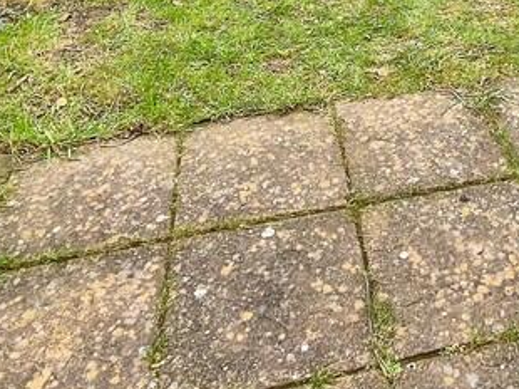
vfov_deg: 33.5
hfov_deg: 41.5
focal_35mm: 43
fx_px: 644
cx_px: 435
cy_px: 158
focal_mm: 2.2
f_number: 2.2
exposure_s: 1/564
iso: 50
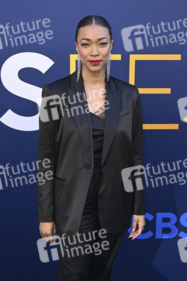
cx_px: 94
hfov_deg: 26.4
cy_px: 140
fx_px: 398
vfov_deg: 38.9
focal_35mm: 51
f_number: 5.6
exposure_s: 1/200
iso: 400
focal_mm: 51
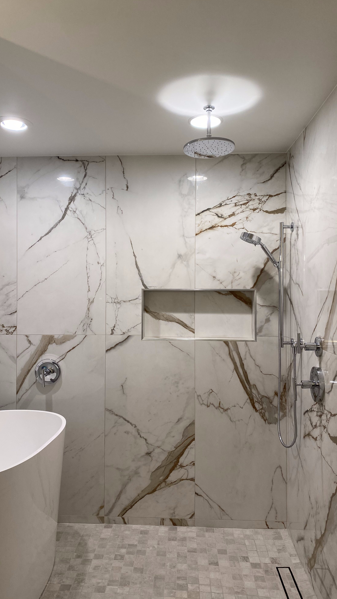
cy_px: 295
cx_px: 156
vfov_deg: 66.1
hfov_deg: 40.2
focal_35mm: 29
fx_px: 461
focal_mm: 4.25
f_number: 1.8
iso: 64
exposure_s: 1/60
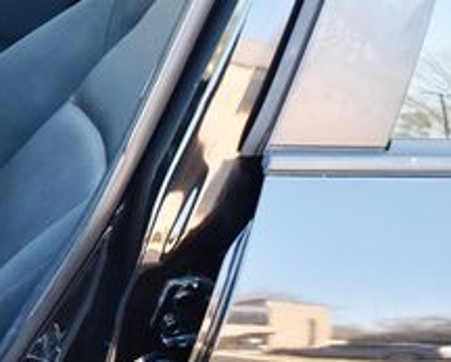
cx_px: -132
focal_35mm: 75
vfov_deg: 20.1
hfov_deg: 22.7
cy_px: 45
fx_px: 1002
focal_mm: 18
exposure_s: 1/200
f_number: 3.5
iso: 800
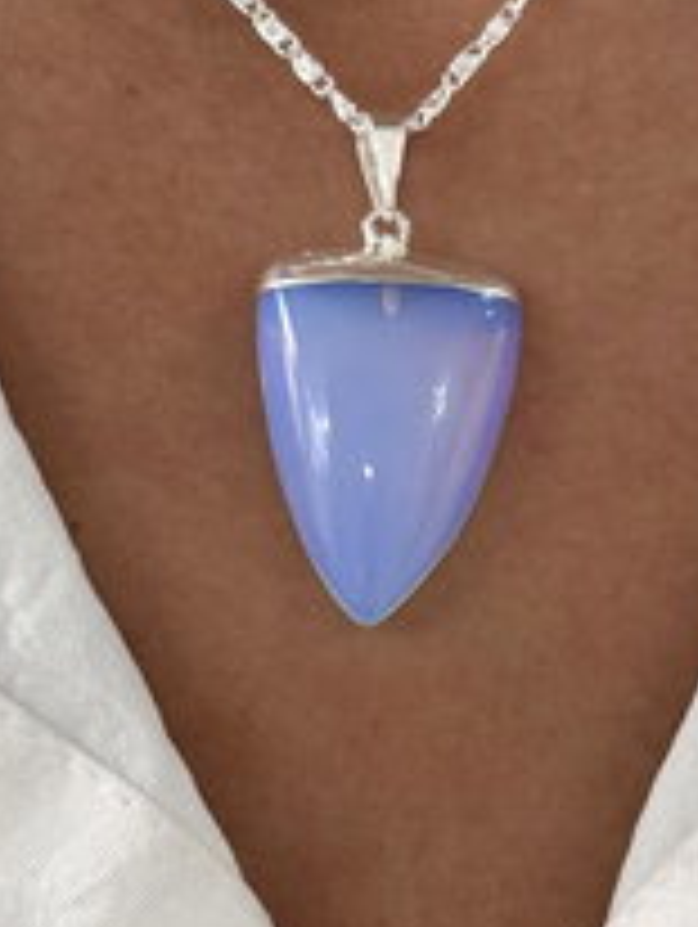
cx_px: 486
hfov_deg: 12.0
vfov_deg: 15.9
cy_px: 533
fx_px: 3327
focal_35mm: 124
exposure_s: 1/92
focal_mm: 6.76
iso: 100
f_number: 1.78
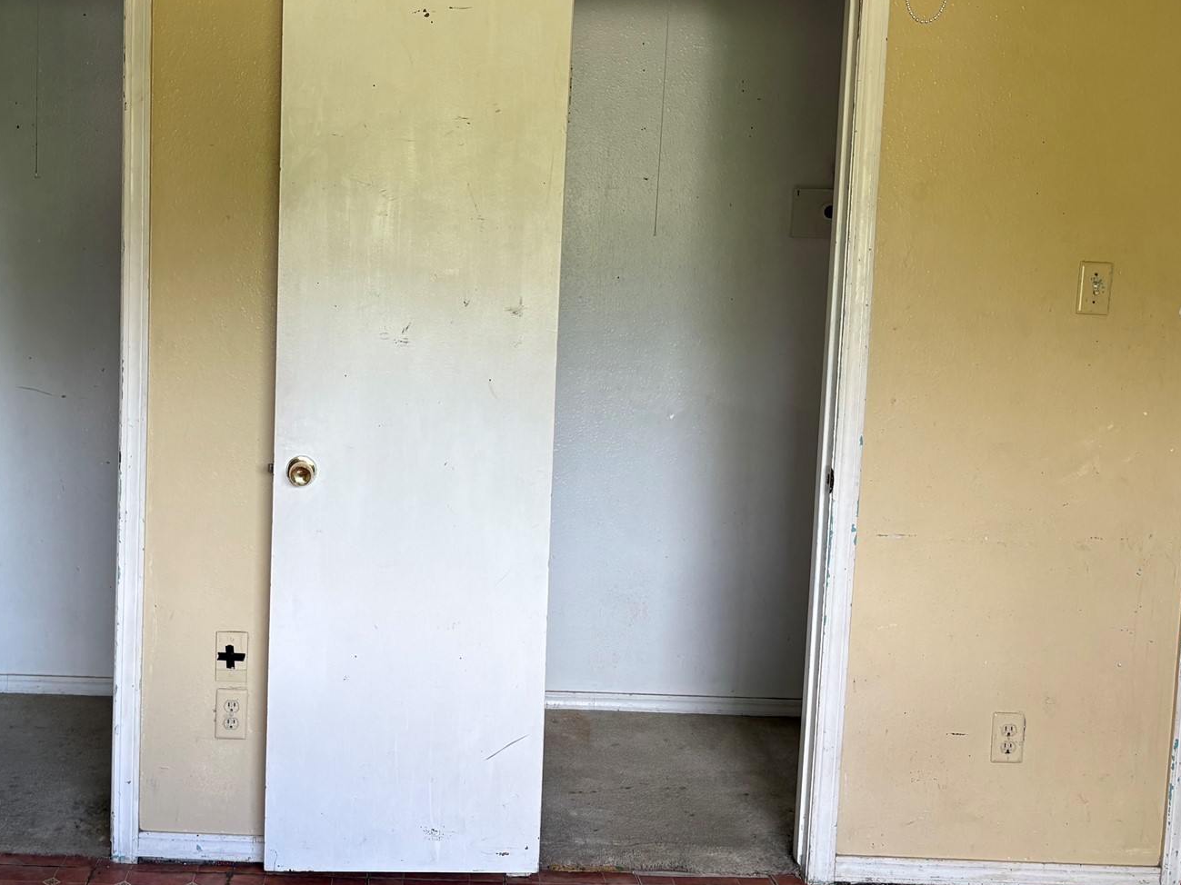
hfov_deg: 45.1
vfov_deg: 35.1
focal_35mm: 41
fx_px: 1399
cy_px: 370
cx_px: 401
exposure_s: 1/120
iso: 80
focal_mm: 5.96
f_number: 1.6
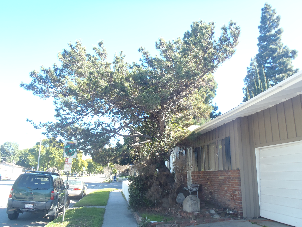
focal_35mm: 28
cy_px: 114
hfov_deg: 63.4
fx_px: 244
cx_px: 151
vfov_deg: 49.7
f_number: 3.9
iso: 80
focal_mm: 5
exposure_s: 1/60
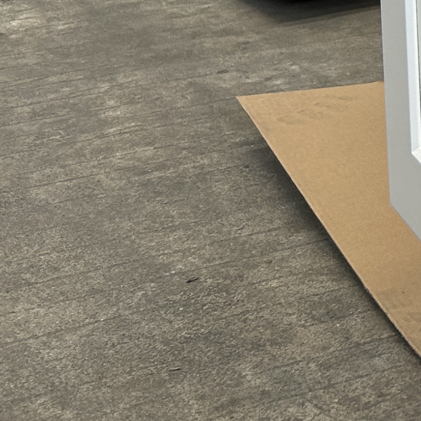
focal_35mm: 114
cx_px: 934
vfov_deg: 14.2
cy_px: -236
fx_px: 1569
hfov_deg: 12.7
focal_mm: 5.7
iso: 40
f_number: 1.5
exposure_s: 1/214
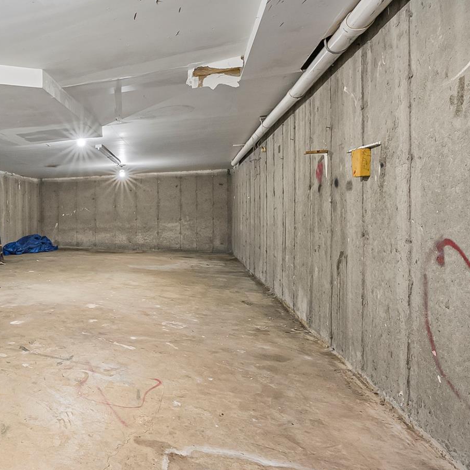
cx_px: -45
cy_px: 217
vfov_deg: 67.2
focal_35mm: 23
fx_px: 353
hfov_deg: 48.3
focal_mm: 12
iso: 800
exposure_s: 1/1.67
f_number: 10
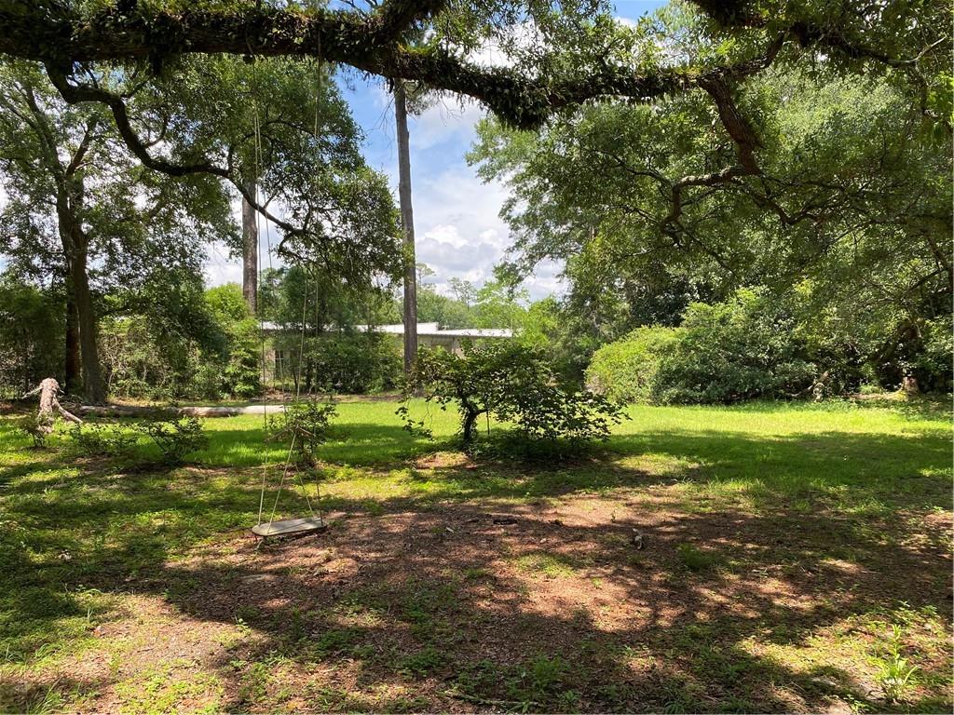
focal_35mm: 26
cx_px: 477
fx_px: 717
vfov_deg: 53.1
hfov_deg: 67.3
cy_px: 358
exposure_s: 1/724
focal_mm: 4.25
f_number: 1.8
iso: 32
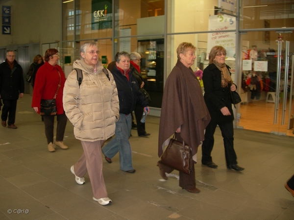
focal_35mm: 38
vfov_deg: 37.7
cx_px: 147
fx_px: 323
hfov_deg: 49.0
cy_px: 110
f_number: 2.8
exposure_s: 1/60.1
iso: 108
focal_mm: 7.8
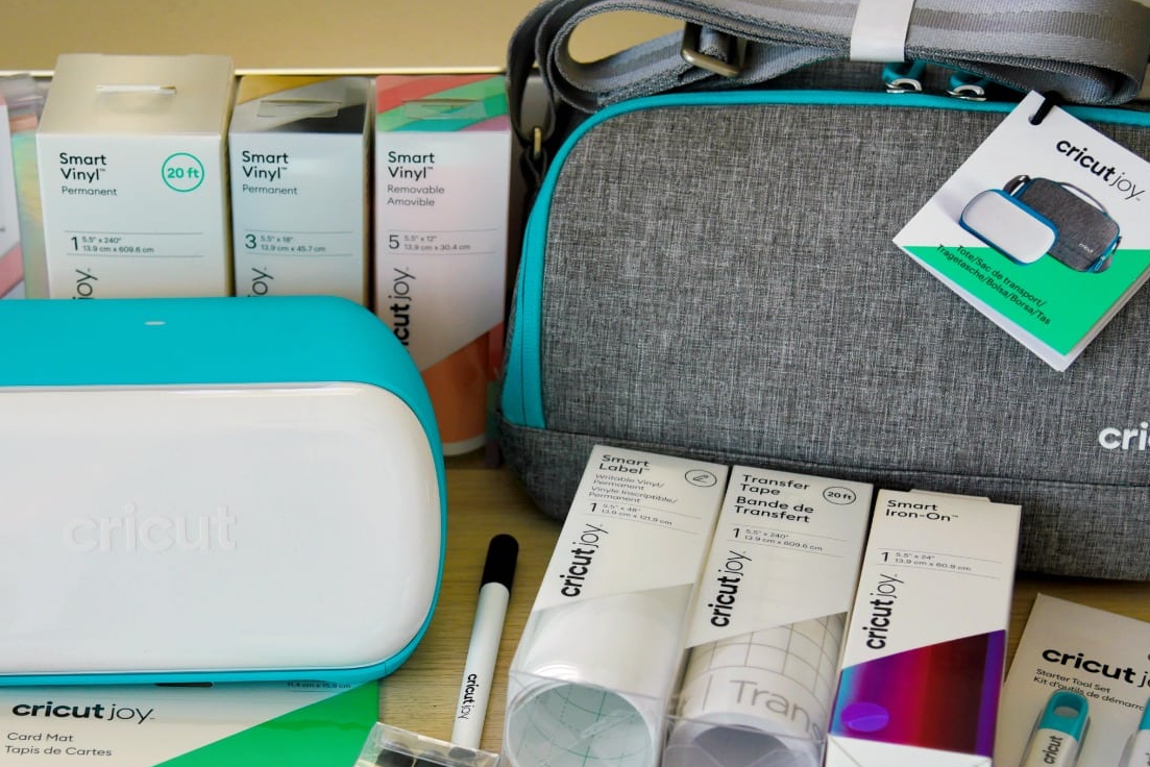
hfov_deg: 26.8
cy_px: 505
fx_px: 2396
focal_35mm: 75
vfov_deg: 18.1
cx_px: 354
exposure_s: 1/80
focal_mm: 46
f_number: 4
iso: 500
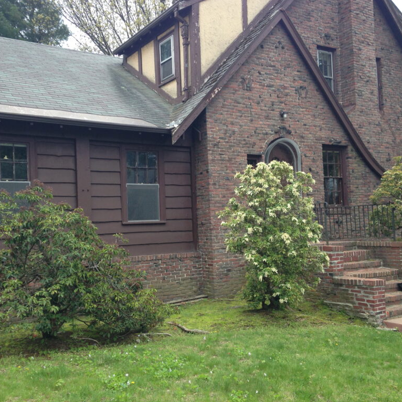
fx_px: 512
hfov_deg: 42.8
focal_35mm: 39
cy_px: 201
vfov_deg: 42.8
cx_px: 180
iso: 50
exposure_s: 1/282
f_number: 2.4
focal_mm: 4.12
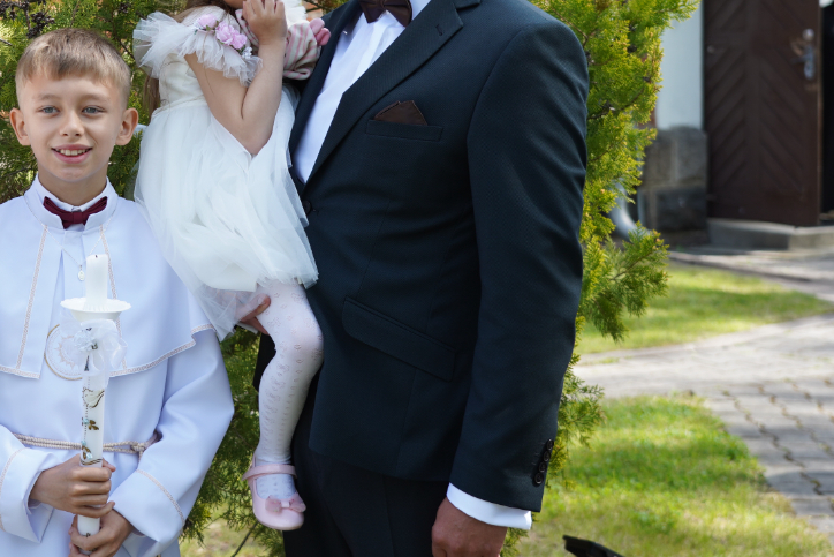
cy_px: 157
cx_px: 173
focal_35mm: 79
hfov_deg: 25.3
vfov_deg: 17.2
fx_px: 1830
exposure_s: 1/160
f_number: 4.5
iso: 100
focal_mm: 44
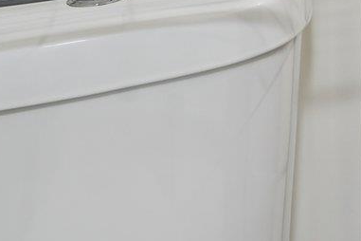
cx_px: 593
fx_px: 862
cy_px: -260
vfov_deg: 13.4
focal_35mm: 86
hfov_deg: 19.5
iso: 400
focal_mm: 16
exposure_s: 1/8
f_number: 8
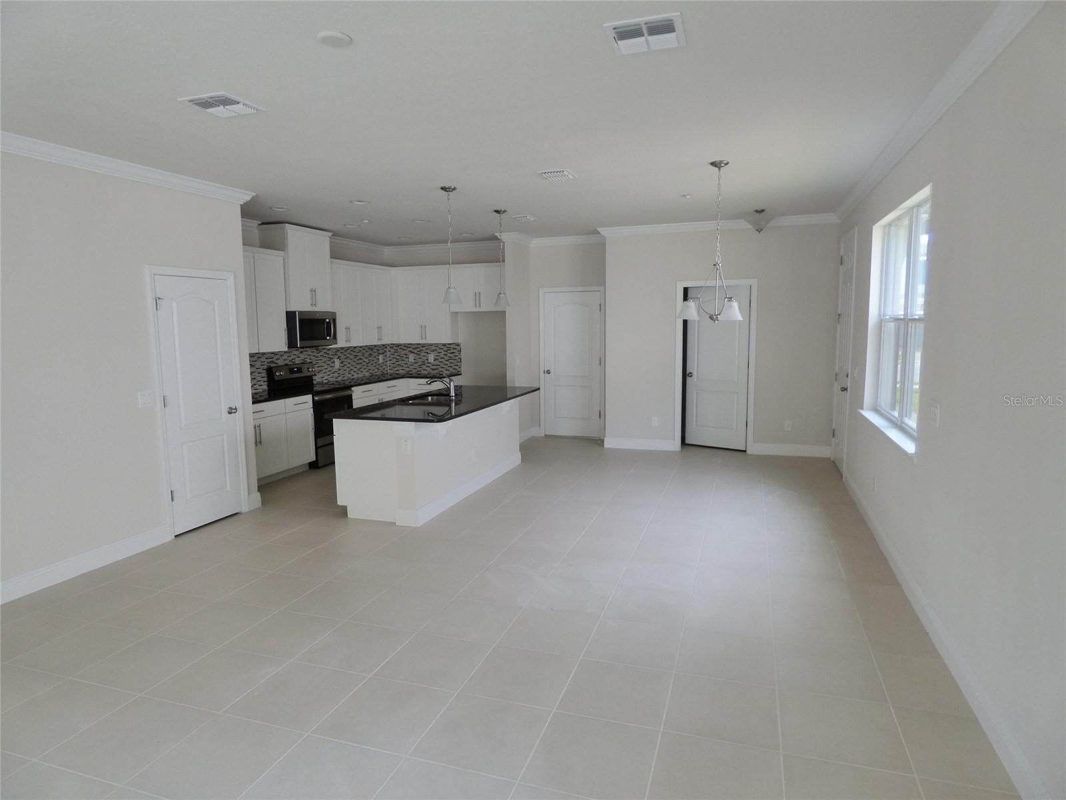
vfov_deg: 66.0
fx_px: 616
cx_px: 533
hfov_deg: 81.7
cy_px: 400
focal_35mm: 20
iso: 250
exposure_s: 1/100
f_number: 2.8
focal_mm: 3.58
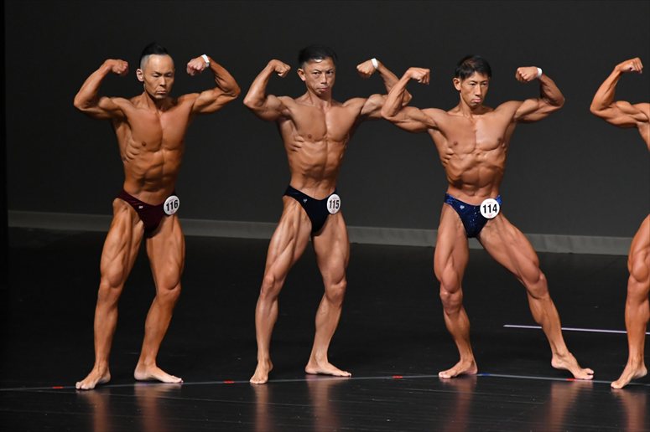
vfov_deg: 4.4
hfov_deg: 6.5
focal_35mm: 315
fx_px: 5685
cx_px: 325
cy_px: 216
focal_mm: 210
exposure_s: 1/400
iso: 4000
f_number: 5.6
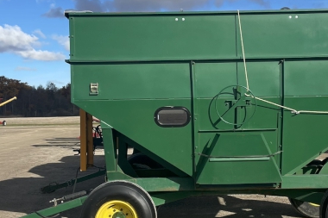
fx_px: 519
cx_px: 188
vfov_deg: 23.8
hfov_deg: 35.0
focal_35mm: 57
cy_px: 100
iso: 32
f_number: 1.6
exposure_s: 1/4651
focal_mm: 4.2
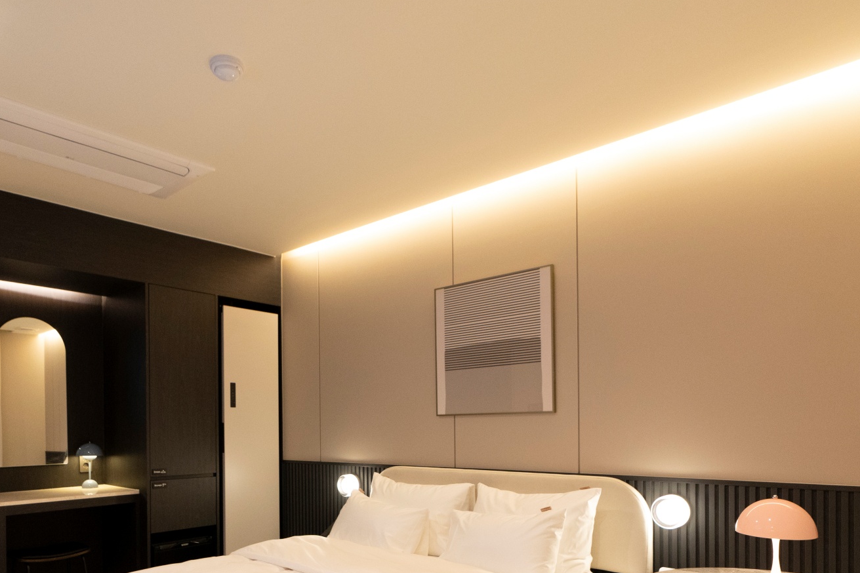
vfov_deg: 49.2
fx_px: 597
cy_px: 432
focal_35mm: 25
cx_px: 379
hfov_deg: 71.2
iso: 3200
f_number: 5.6
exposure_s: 1/50
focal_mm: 16
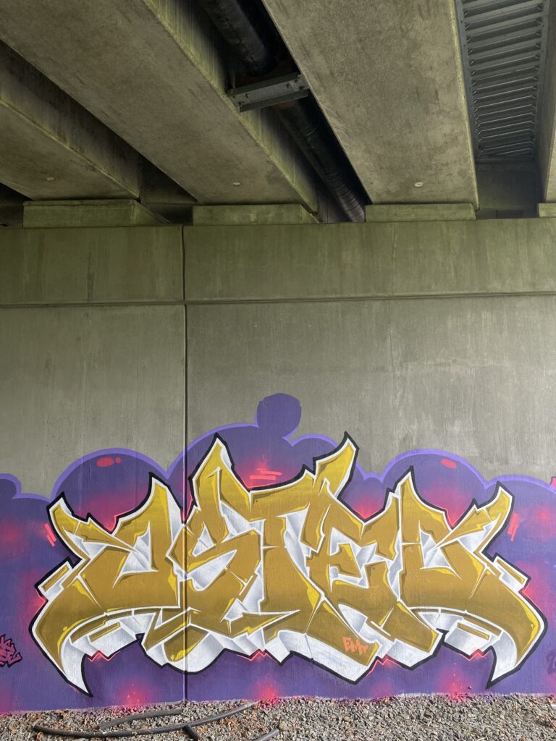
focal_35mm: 26
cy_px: 370
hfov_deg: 53.1
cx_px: 278
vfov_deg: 67.3
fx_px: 557
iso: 100
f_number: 1.8
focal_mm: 4.25
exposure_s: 1/121
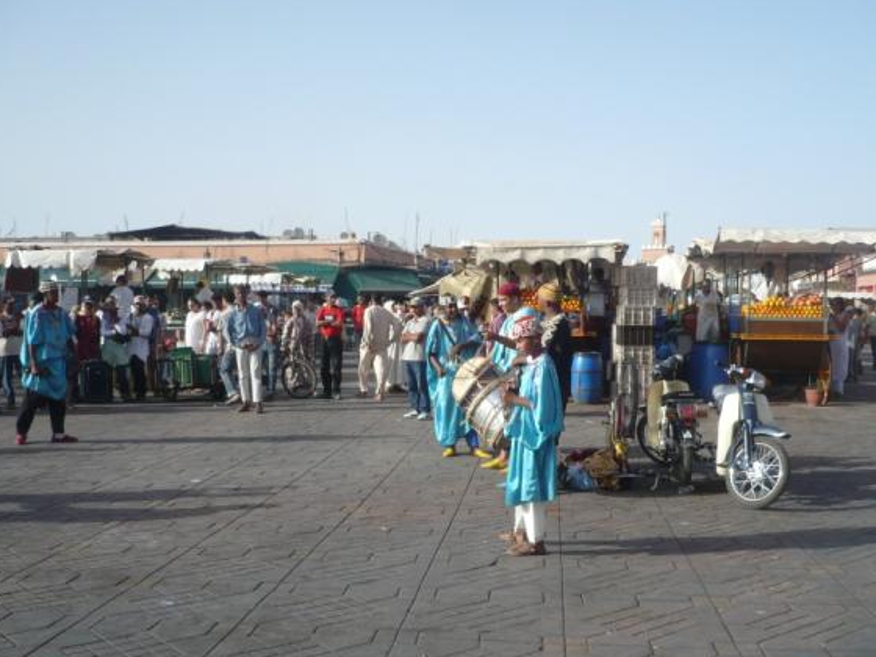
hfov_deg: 46.8
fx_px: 1012
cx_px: 441
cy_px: 344
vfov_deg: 36.0
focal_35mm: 40
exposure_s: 1/1000
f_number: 2.8
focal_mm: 5.8
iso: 100
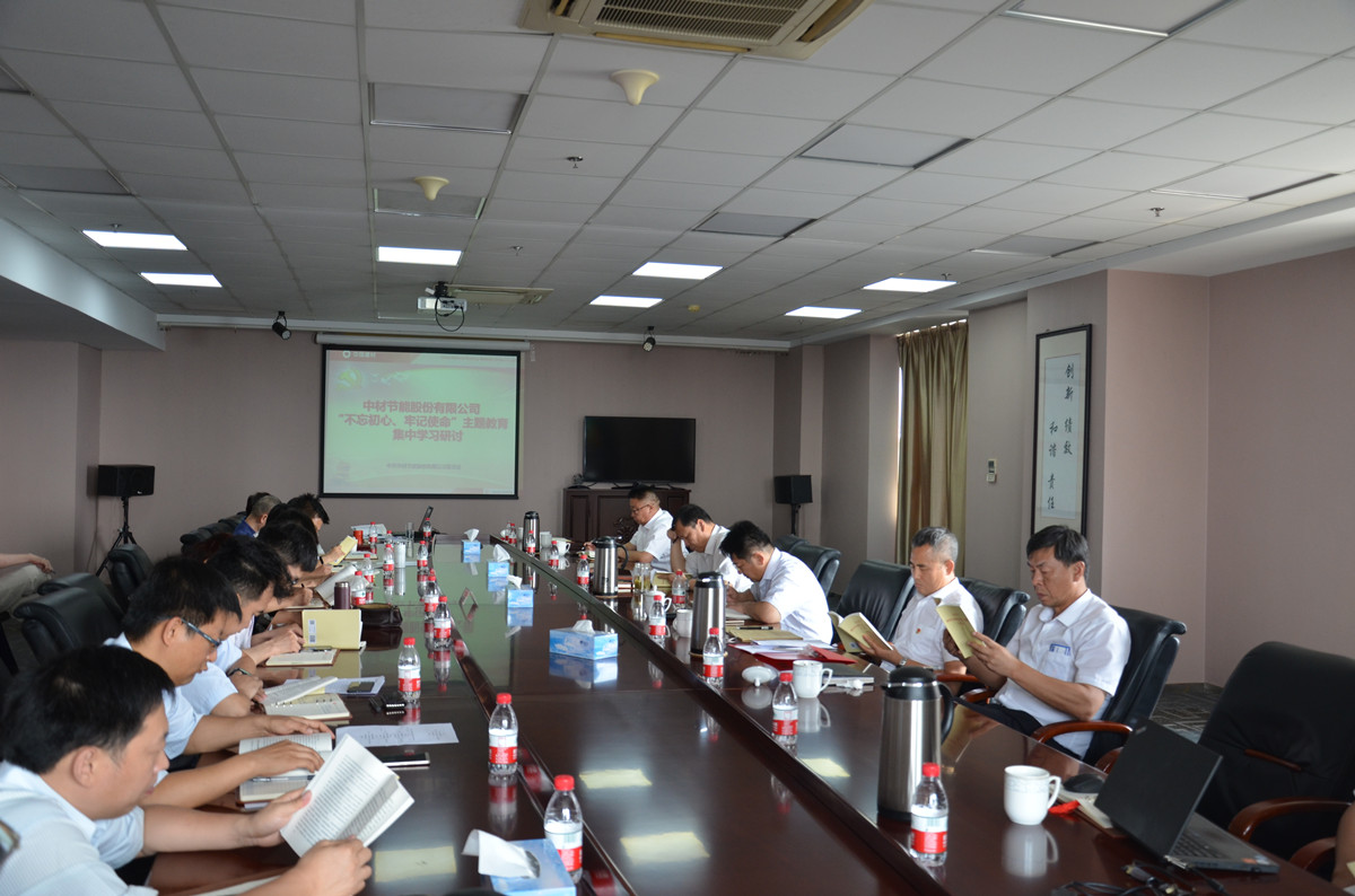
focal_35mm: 32
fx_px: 1183
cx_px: 678
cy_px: 448
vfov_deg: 41.5
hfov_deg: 59.6
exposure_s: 1/80
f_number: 4.5
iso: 400
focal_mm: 21
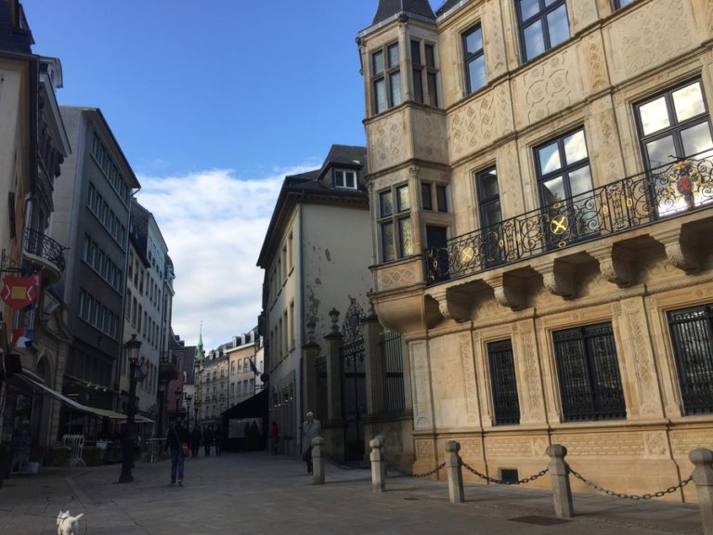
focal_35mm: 29
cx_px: 356
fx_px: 597
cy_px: 268
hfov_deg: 61.7
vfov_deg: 48.2
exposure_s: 1/732
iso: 32
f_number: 2.2
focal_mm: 4.15
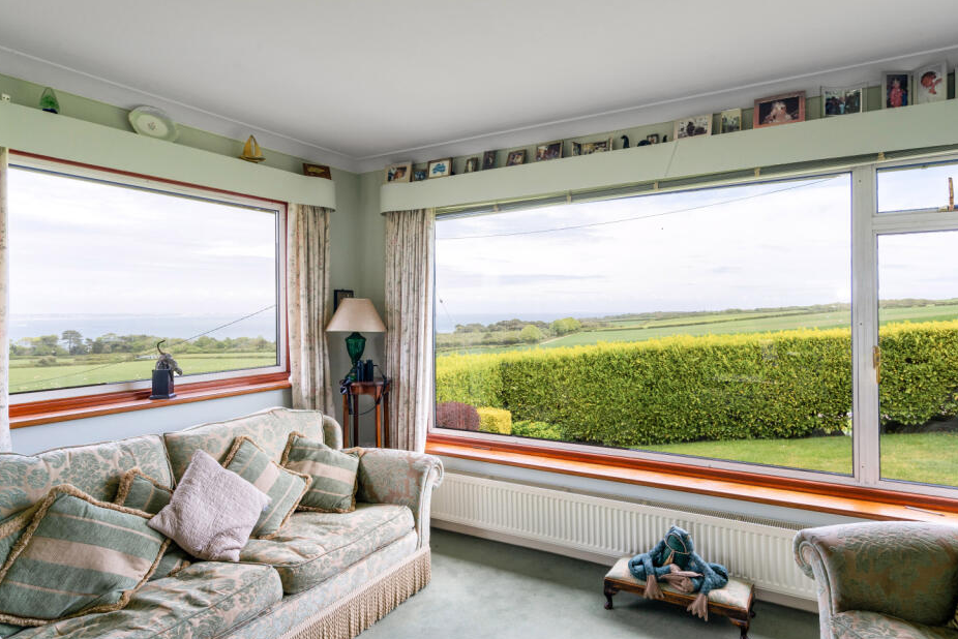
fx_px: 559
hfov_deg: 81.2
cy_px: 310
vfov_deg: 59.5
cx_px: 498
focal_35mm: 21
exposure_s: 1/200
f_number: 11
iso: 400
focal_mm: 19
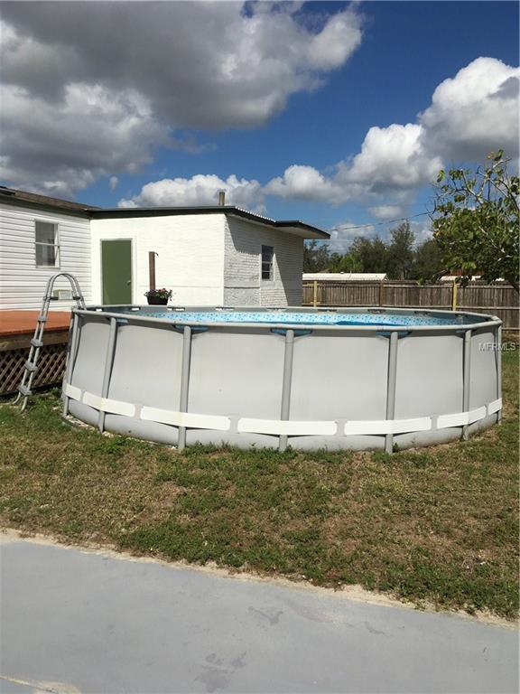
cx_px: 260
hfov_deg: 48.2
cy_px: 347
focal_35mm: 29
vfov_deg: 61.7
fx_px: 581
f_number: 2.2
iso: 25
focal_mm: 4.15
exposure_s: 1/5128
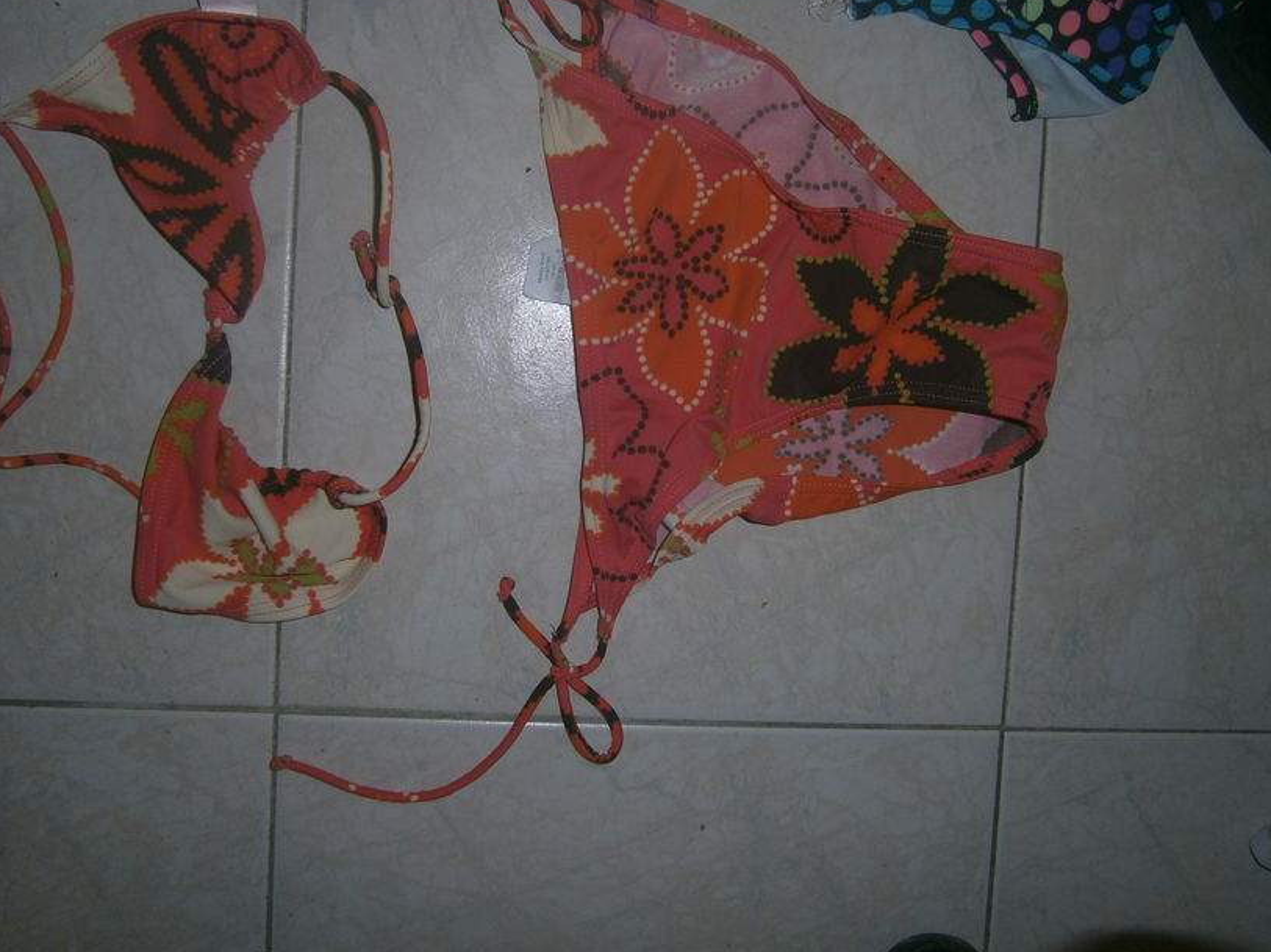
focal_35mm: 32
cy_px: 442
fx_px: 1174
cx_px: 655
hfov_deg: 56.8
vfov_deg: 44.1
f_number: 2.8
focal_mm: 4.7
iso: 80
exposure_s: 1/30
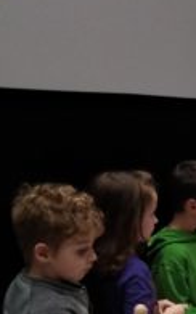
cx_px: 329
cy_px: 287
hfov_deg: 15.9
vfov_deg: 27.5
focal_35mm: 72
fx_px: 615
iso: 503
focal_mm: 3.46
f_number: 2.2
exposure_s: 1/20
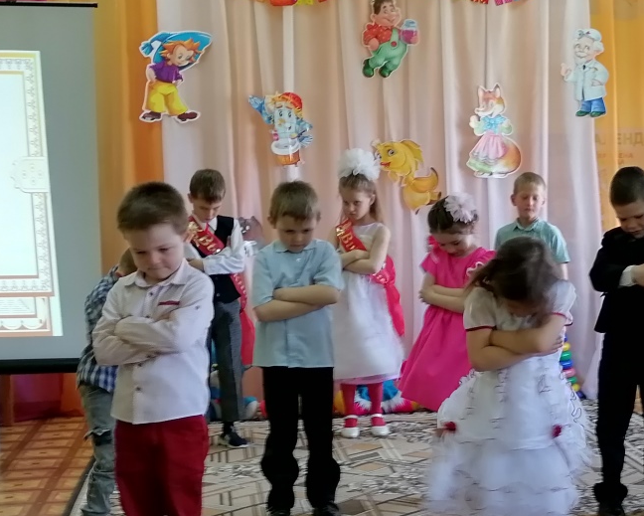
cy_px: 309
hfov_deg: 25.4
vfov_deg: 20.7
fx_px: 1411
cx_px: 488
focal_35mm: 74
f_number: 1.8
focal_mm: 5.4
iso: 125
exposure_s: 1/33.3
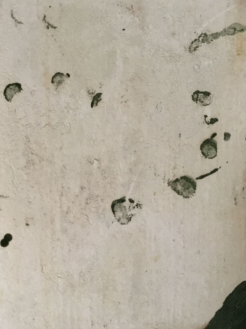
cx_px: 125
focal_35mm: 49
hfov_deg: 29.7
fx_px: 464
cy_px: 133
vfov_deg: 38.8
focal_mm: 3.3
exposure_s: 1/33
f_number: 2.4
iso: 40
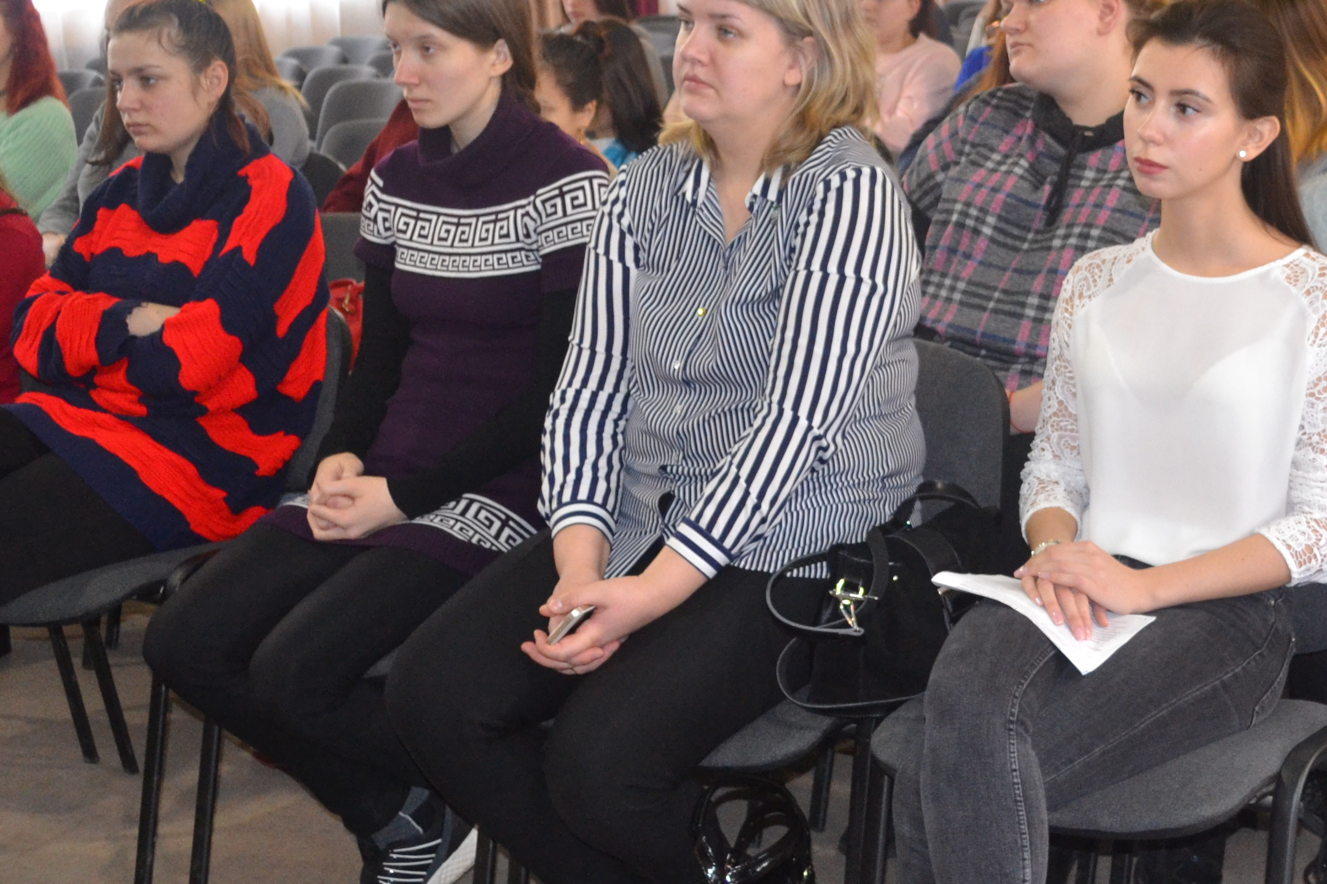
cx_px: 1027
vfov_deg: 21.2
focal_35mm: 64
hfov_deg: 30.8
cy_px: 322
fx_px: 2359
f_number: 3.8
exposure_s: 1/60
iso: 1100
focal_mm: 20
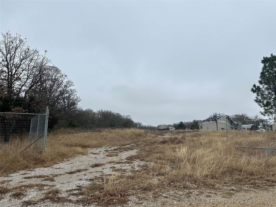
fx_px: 191
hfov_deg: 71.6
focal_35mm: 24
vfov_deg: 56.8
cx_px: 138
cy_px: 104
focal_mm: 6.86
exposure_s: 1/1812
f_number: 1.78
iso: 80
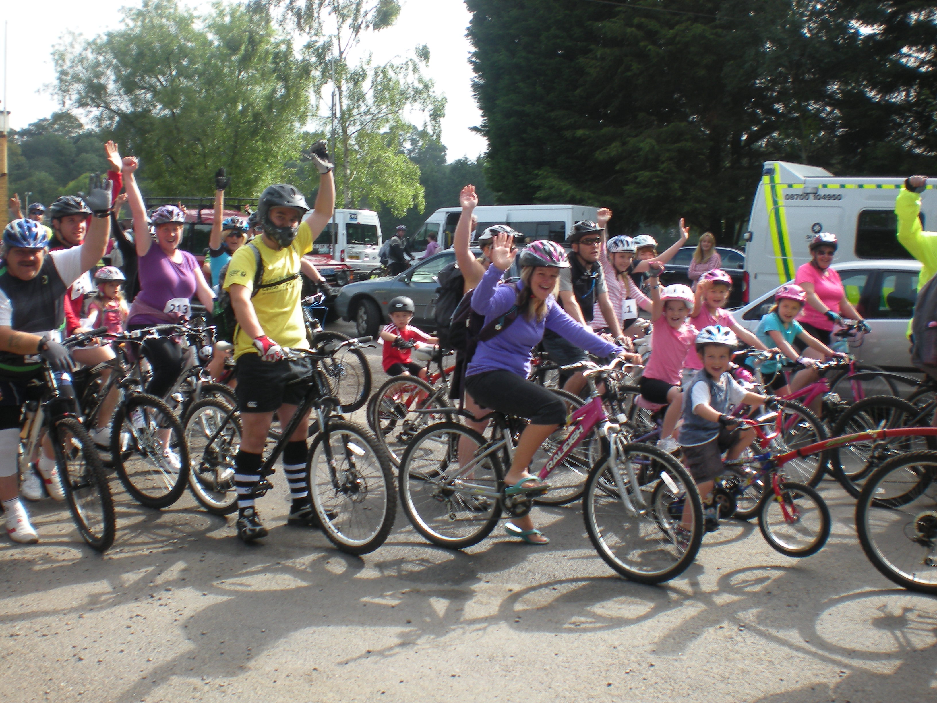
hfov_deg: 49.0
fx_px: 1029
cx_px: 468
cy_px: 352
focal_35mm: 38
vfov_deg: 37.7
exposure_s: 1/148
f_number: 4.6
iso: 64
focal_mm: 6.3
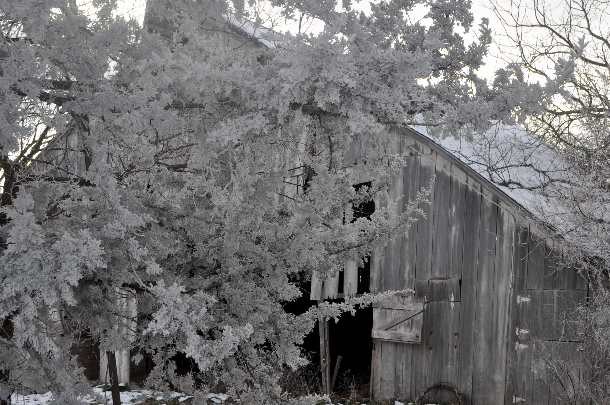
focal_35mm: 64
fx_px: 1083
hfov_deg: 31.4
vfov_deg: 21.2
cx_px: 358
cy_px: 229
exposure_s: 1/200
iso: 200
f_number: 8
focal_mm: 32
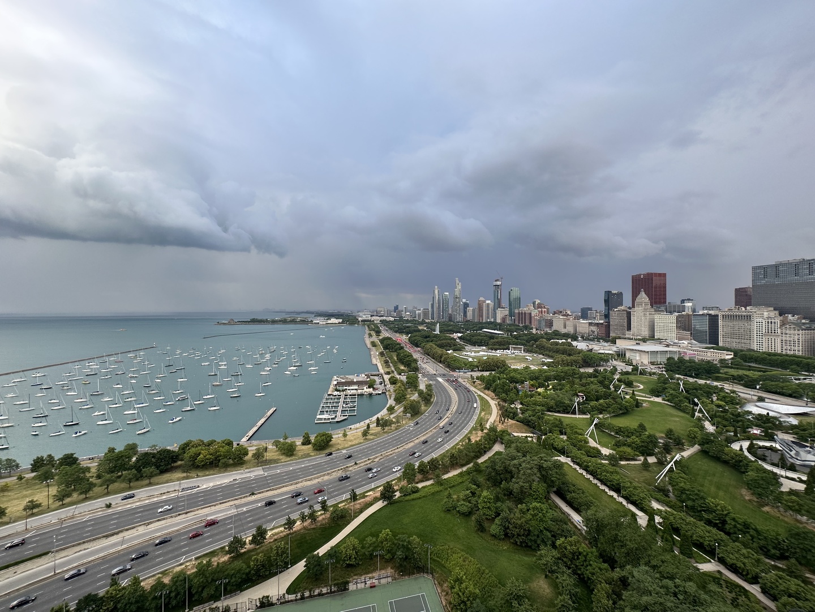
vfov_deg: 85.7
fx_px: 330
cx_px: 408
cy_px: 306
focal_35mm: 14
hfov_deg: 102.1
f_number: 2.2
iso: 40
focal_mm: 2.22
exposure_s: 1/156
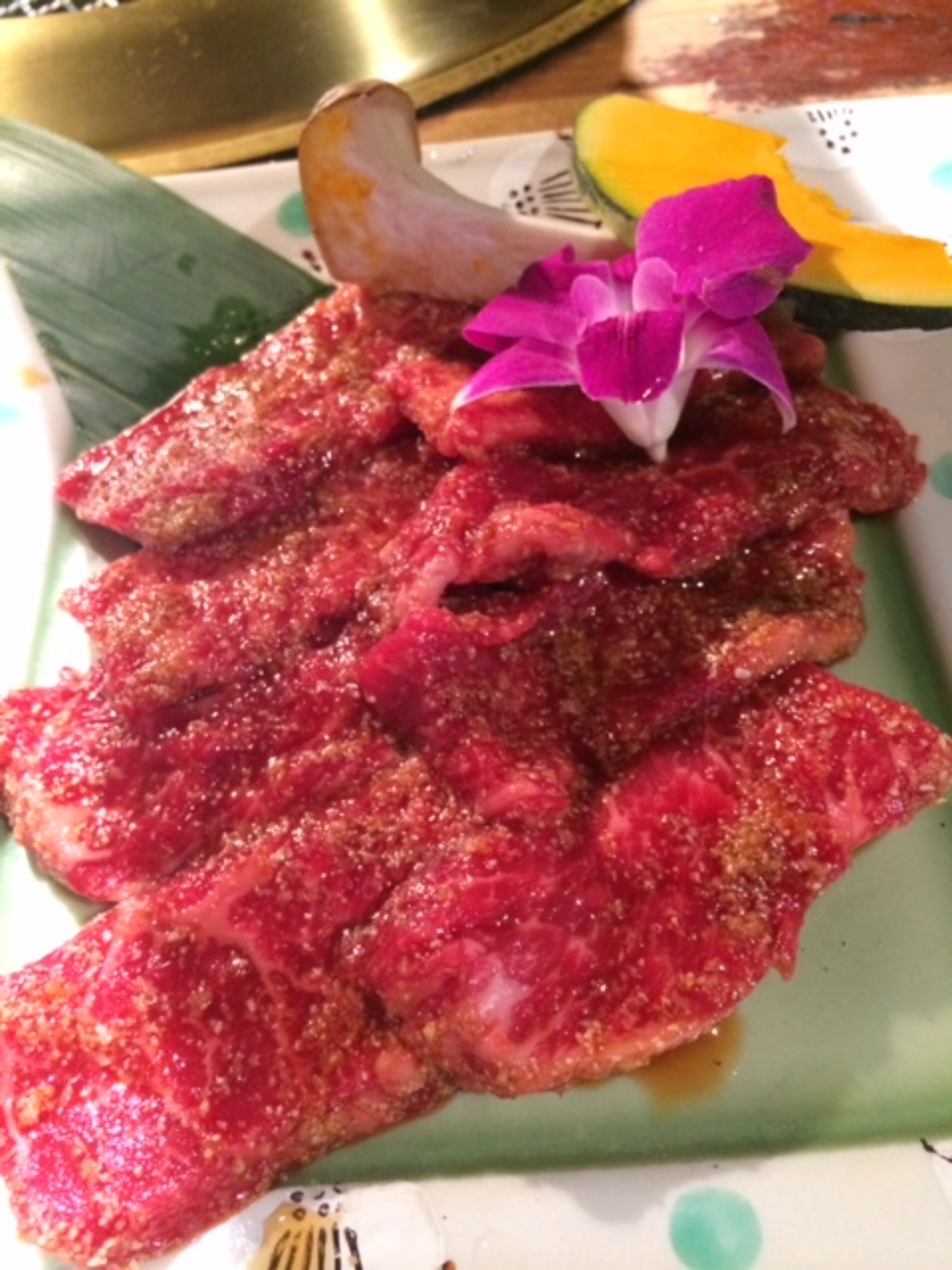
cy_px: 635
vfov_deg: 60.0
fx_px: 1100
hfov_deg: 46.8
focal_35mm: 30
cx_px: 476
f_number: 2.2
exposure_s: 1/30
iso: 320
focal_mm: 4.12
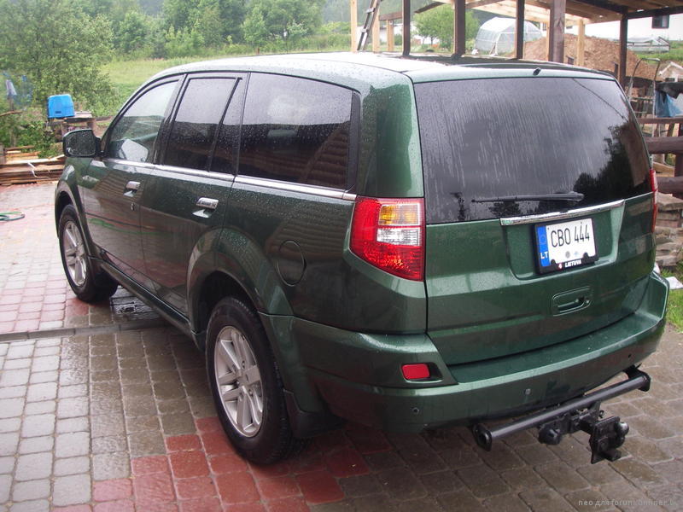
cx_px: 342
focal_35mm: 38
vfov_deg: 37.7
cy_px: 256
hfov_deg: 49.0
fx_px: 750
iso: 100
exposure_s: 1/50
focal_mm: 6.3
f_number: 3.3
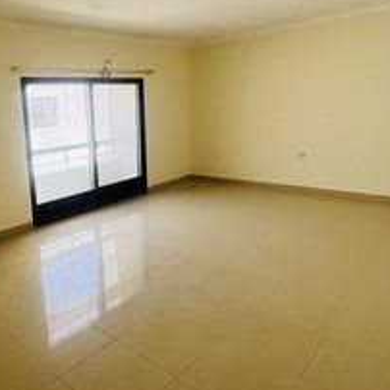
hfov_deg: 56.7
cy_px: 163
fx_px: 331
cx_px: 80
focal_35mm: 26
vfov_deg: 60.6
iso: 125
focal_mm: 1.57
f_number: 1.8
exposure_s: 1/99
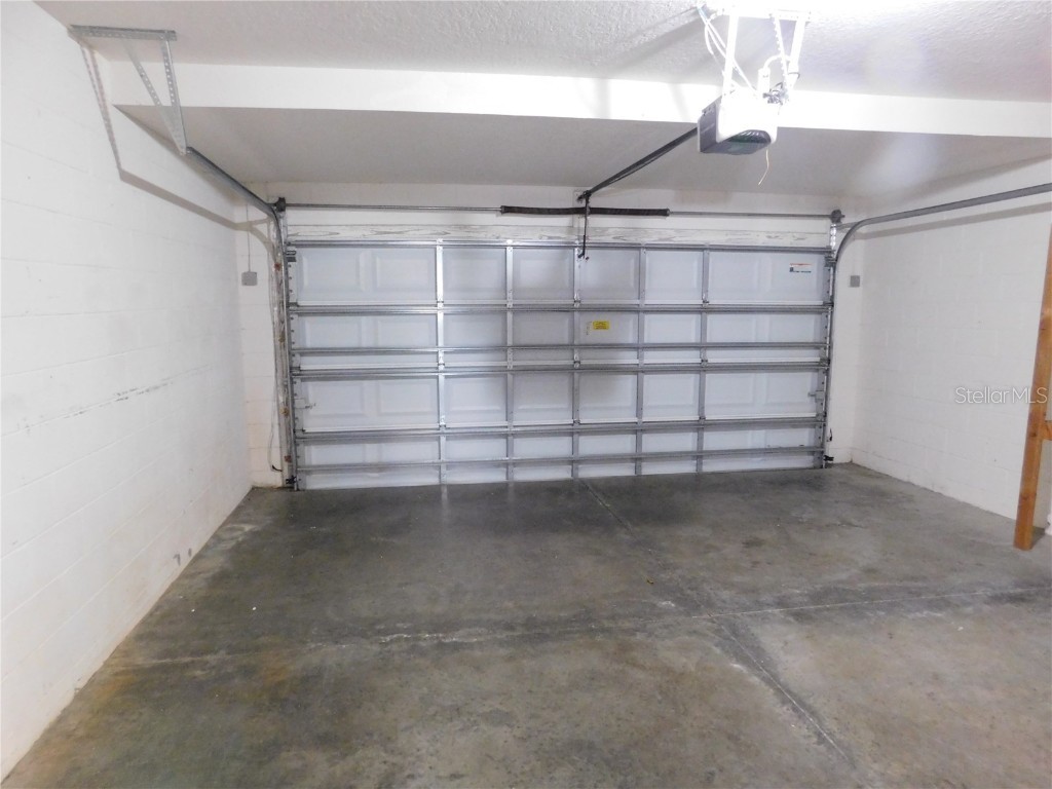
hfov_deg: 73.9
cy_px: 394
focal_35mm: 23
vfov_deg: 58.9
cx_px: 526
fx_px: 699
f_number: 3
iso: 800
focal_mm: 4
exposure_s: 1/5
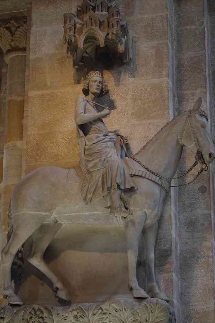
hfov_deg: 14.6
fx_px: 842
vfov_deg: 21.7
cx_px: 108
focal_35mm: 94
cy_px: 162
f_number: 4
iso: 3200
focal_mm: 62.5
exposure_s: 1/80
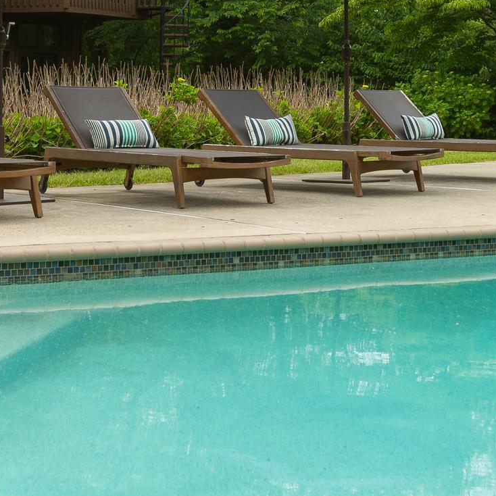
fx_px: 1346
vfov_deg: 20.5
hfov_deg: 20.9
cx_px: 244
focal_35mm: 83
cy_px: 59
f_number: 8
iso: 200
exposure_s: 1/250
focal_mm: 35
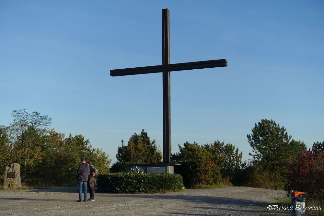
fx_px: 468
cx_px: 162
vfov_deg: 26.0
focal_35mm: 52
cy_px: 108
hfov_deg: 38.2
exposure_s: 1/100
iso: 125
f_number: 4
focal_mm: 18.89
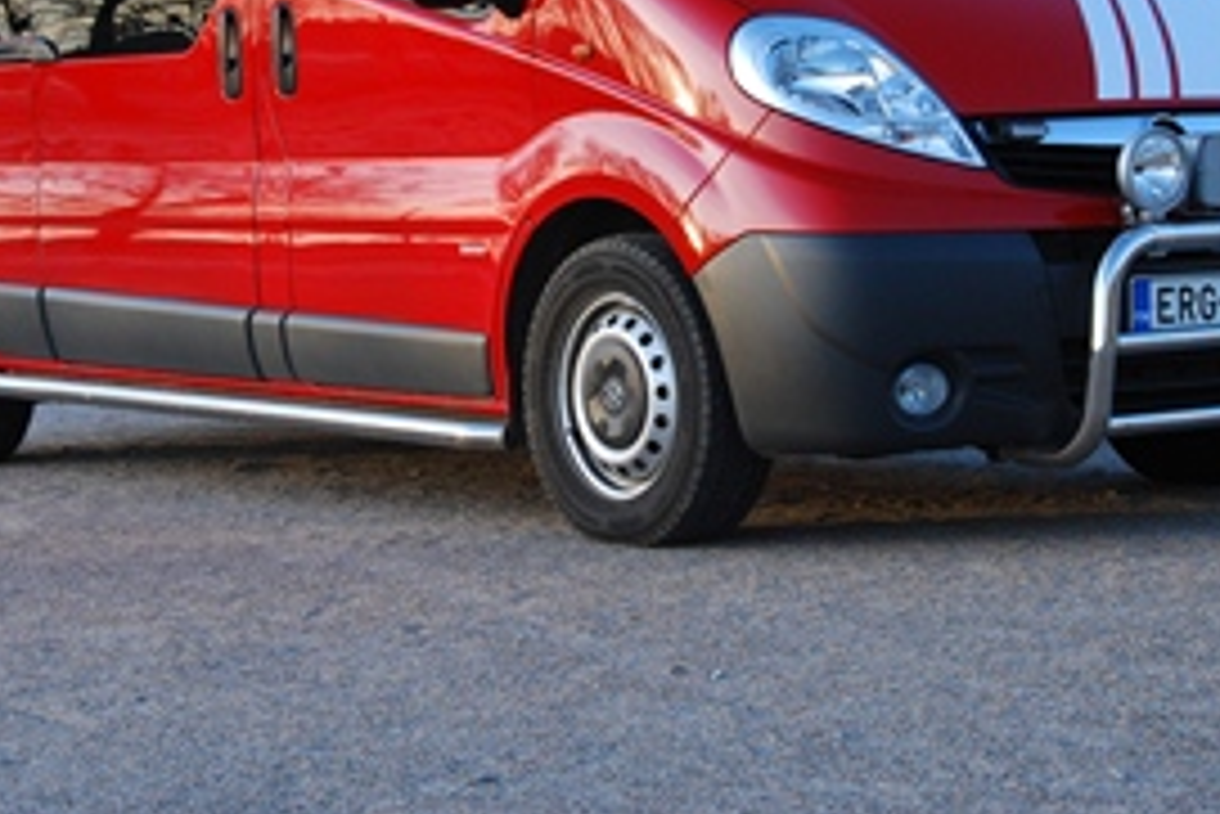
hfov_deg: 18.9
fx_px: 3662
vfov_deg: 12.6
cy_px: 133
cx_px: 624
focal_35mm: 108
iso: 400
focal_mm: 42
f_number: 7.1
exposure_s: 1/200
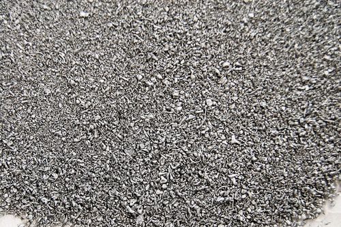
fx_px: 780
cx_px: 170
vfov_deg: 16.5
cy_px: 114
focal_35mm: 82
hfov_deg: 24.6
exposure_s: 1/800
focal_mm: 55
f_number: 9
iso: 400
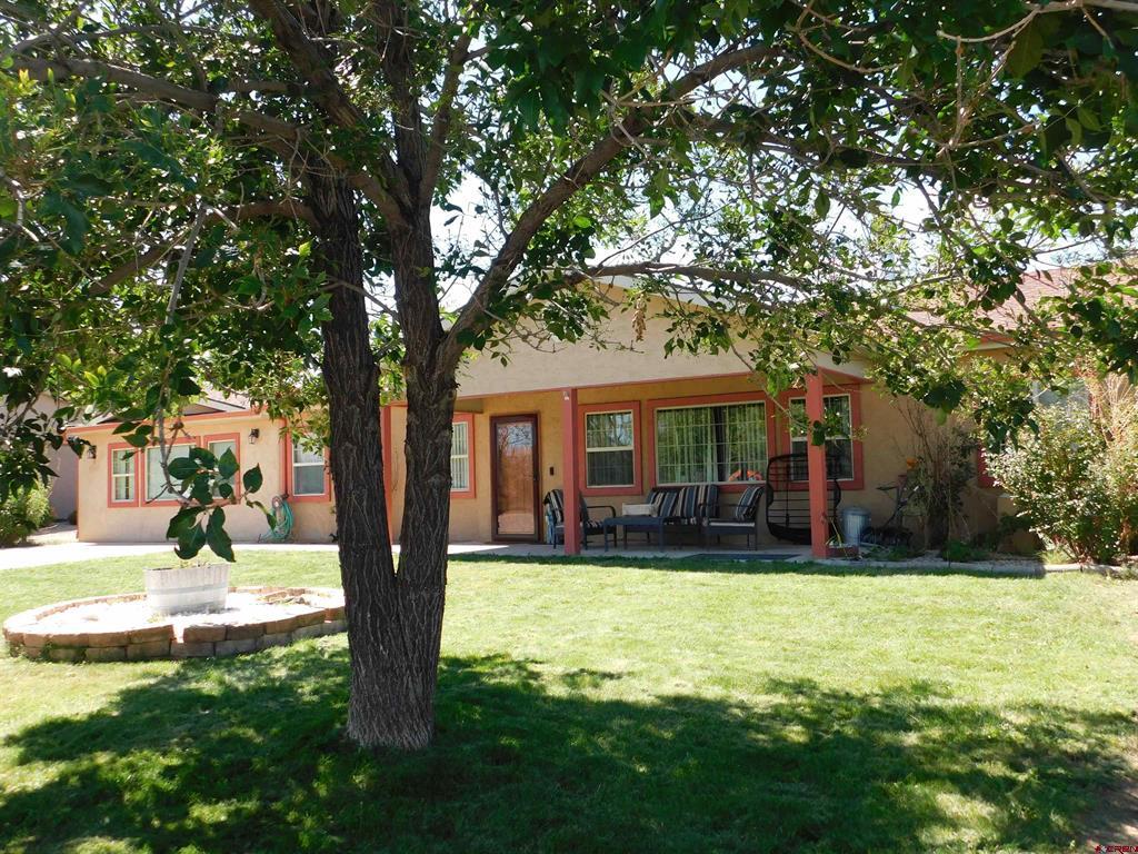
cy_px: 427
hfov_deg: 60.0
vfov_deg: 46.8
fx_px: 986
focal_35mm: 30
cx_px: 569
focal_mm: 5.3
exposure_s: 1/400
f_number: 3.2
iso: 125
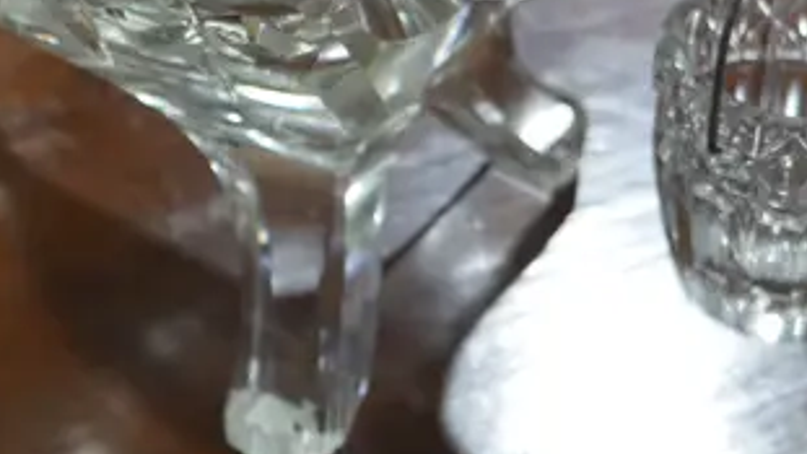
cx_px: 270
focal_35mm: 129
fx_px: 2761
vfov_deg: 8.9
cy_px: -401
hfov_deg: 16.6
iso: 500
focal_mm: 18
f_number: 4
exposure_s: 1/60
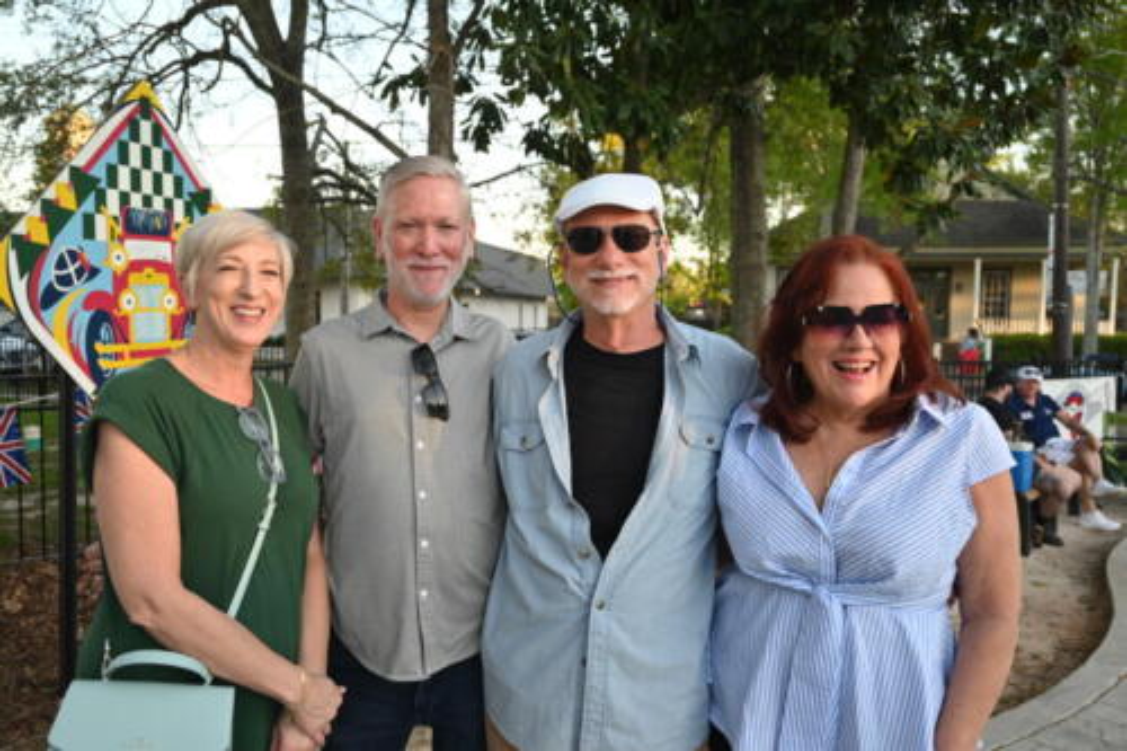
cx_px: 564
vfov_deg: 44.9
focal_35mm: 29
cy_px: 376
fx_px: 908
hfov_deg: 63.7
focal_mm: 29
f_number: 4.5
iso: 400
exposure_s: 1/200
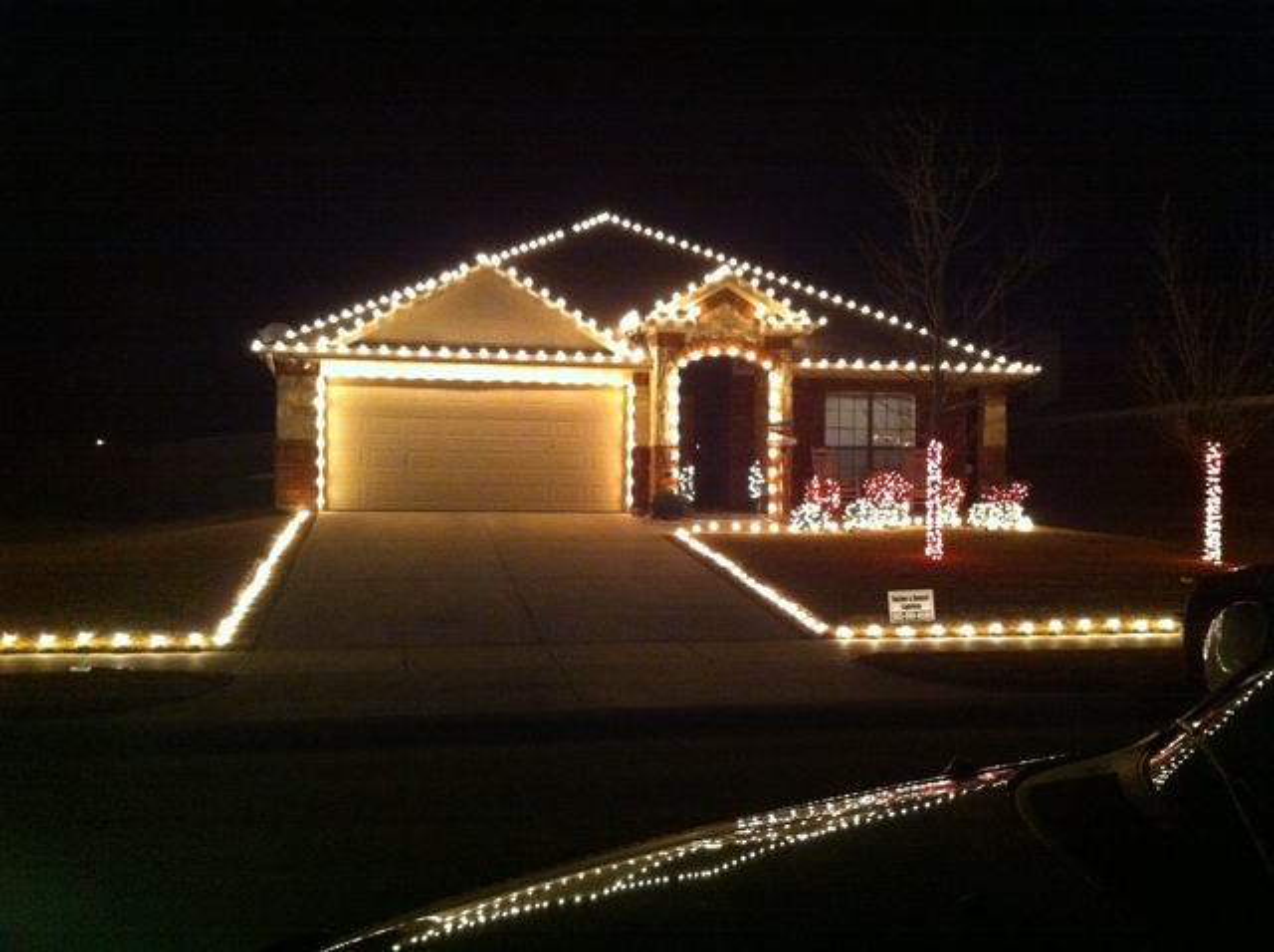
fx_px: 1286
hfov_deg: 52.7
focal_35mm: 35
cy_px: 476
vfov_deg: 40.6
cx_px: 637
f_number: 2.8
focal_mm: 3.85
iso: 1000
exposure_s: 1/15
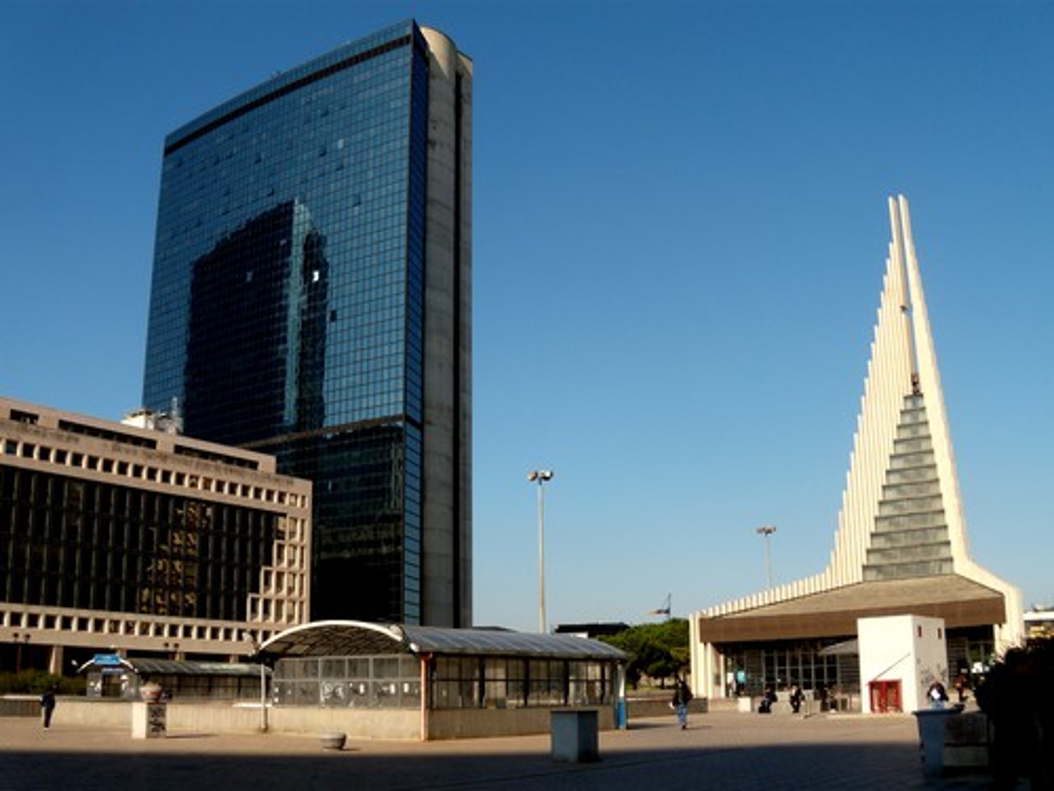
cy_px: 396
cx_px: 527
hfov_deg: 51.4
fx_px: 1096
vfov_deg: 39.7
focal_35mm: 36
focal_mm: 6.4
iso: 80
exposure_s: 1/160
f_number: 8.5
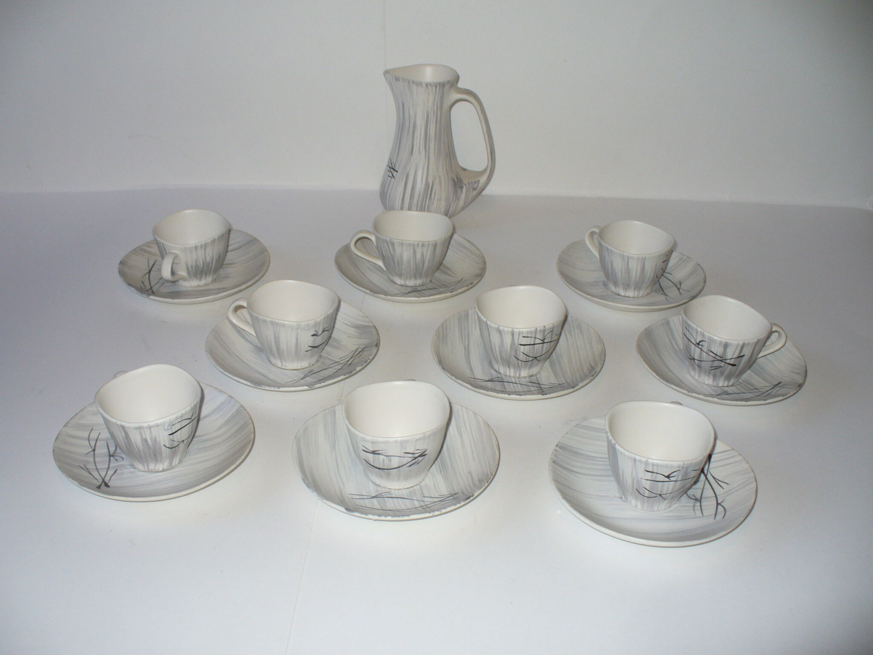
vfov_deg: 38.7
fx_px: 933
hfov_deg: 50.1
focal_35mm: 37
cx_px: 436
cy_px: 328
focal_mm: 6.1
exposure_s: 1/30
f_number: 2.8
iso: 100
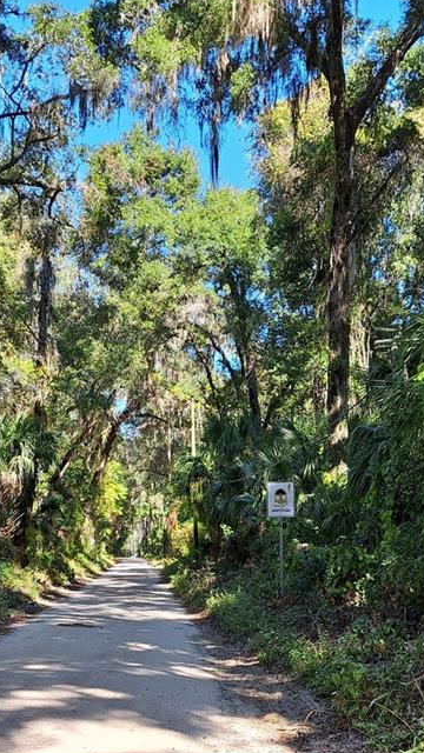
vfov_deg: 41.1
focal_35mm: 49
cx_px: 243
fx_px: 979
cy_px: 549
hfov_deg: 24.4
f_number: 1.8
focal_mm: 5.23
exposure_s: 1/287
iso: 50
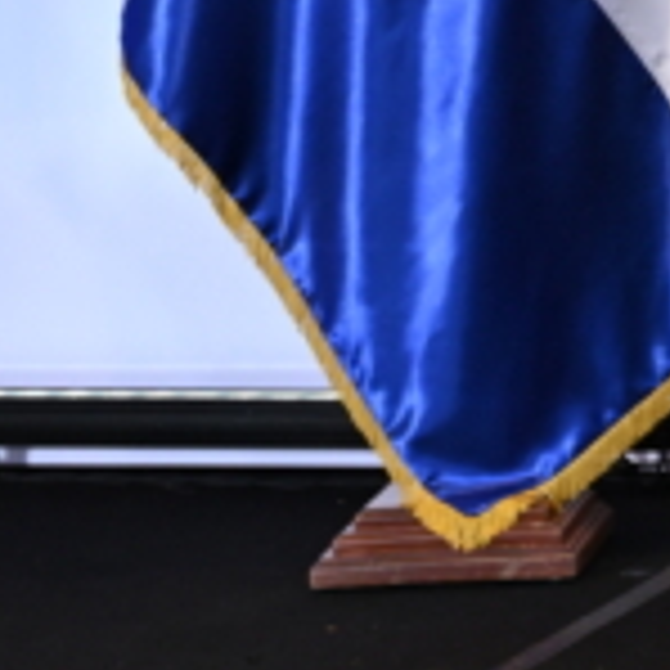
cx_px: 2208
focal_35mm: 204
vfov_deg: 8.4
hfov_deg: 7.3
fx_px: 4467
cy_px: -268
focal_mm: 35
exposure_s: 1/125
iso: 1250
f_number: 4
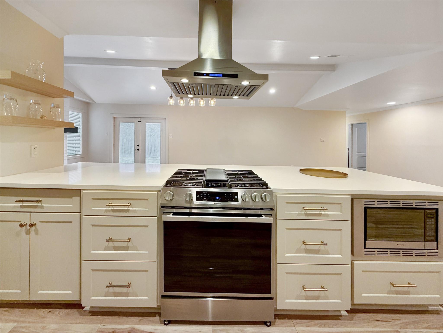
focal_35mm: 14
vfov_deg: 85.7
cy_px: 166
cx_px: 222
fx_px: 179
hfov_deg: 102.1
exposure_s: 1/60
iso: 250
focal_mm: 2.22
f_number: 2.2
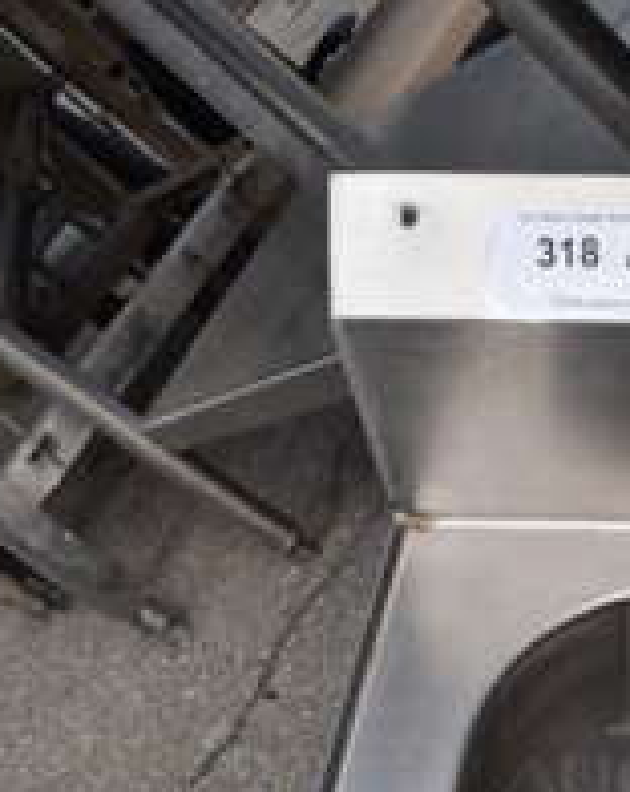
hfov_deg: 21.9
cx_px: 836
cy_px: 642
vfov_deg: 29.8
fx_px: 1450
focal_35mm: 62
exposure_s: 1/250
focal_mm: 18
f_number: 7.1
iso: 200
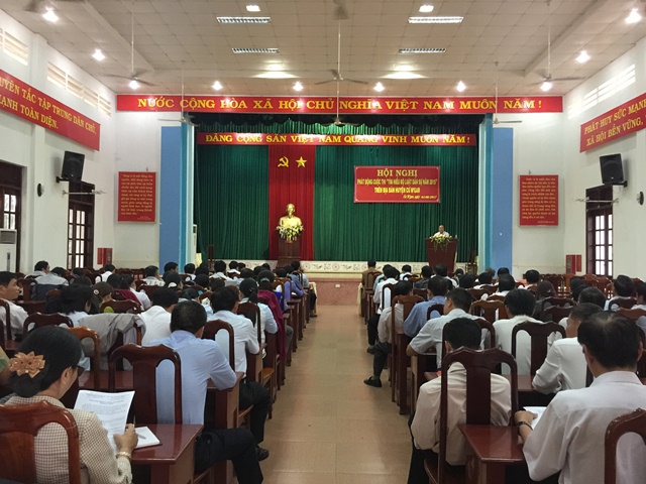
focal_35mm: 29
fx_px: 541
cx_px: 323
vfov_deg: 48.2
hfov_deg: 61.7
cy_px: 242
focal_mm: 4.15
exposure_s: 1/17
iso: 160
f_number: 2.2
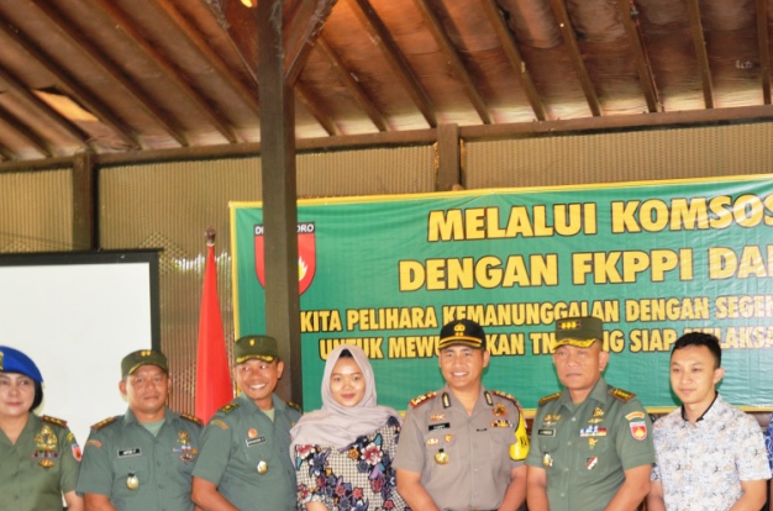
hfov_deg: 36.3
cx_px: 557
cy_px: 343
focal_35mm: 54
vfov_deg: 24.8
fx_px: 1157
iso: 400
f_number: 4
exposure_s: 1/6
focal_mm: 22
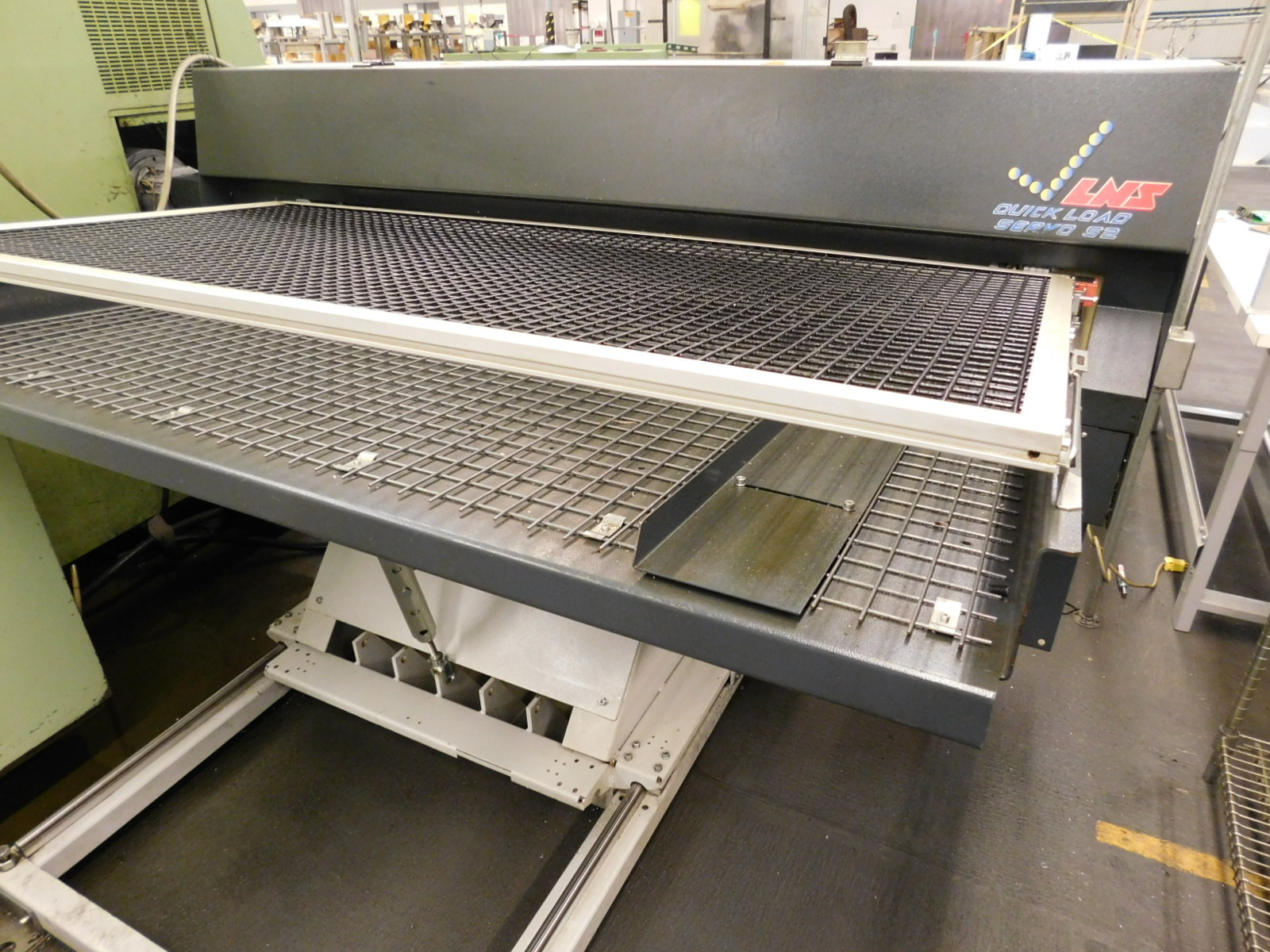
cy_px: 476
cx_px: 635
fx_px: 844
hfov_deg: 73.9
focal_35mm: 23
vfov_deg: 58.9
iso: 400
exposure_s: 1/25
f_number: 3
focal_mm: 4
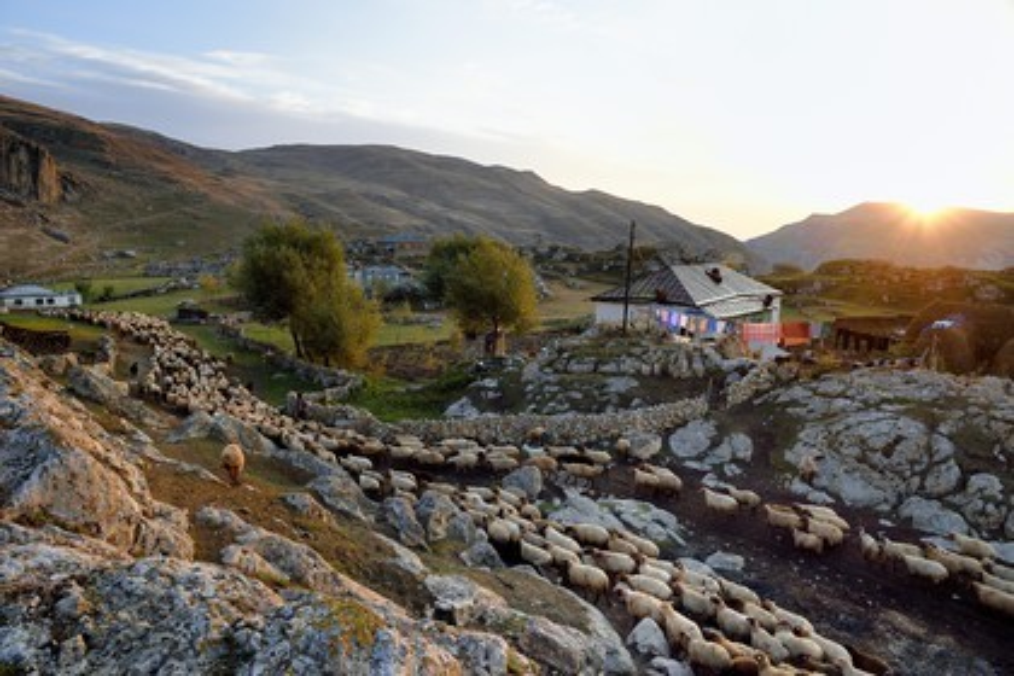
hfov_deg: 73.7
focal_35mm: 24
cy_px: 338
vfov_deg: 53.1
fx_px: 676
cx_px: 507
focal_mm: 24
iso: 800
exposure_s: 1/160
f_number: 11
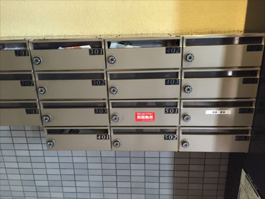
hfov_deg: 61.7
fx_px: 222
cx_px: 132
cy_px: 100
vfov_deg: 48.2
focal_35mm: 29
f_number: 2.2
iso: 250
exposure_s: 1/17
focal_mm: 4.15
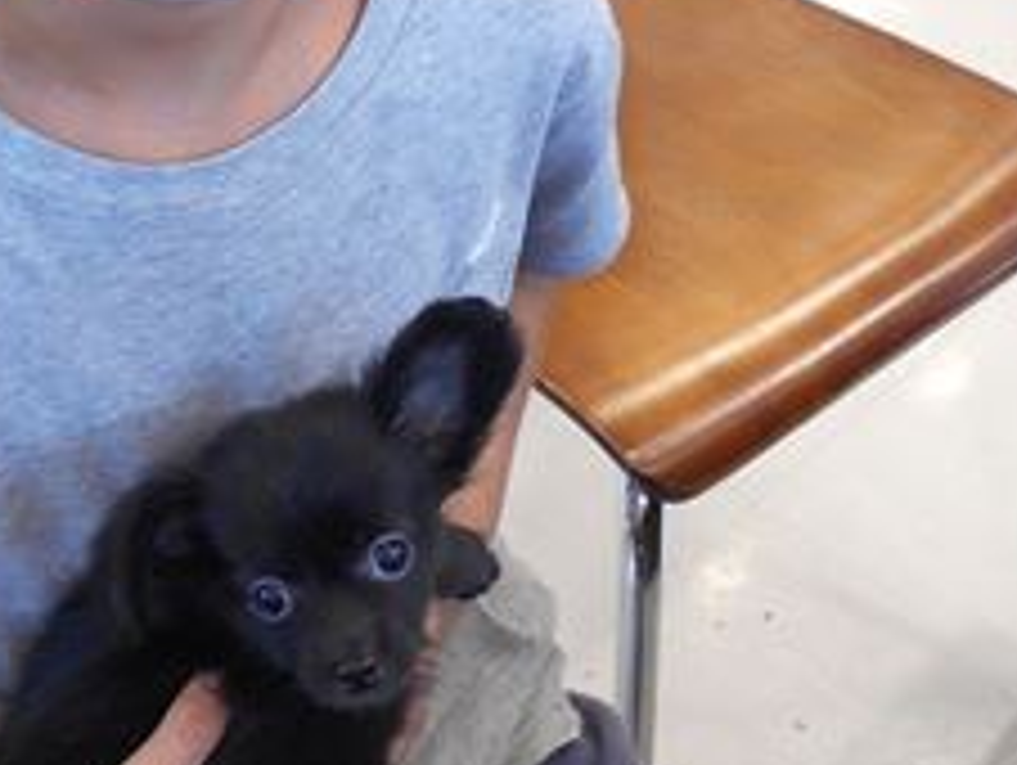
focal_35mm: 69
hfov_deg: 27.6
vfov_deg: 20.9
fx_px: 2029
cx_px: 207
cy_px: 81
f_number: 3.2
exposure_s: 1/30
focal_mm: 4.6
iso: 140
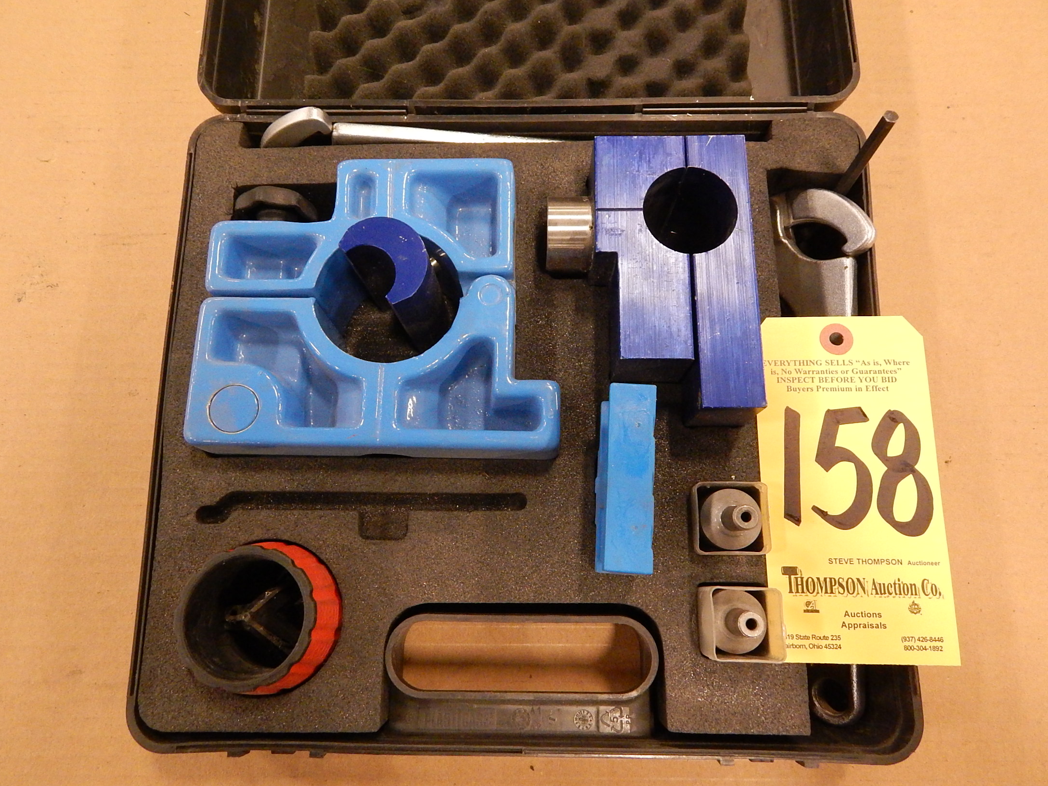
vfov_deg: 56.8
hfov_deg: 71.6
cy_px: 408
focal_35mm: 24
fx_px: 727
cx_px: 509
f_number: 3
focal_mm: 4
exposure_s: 1/8
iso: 200
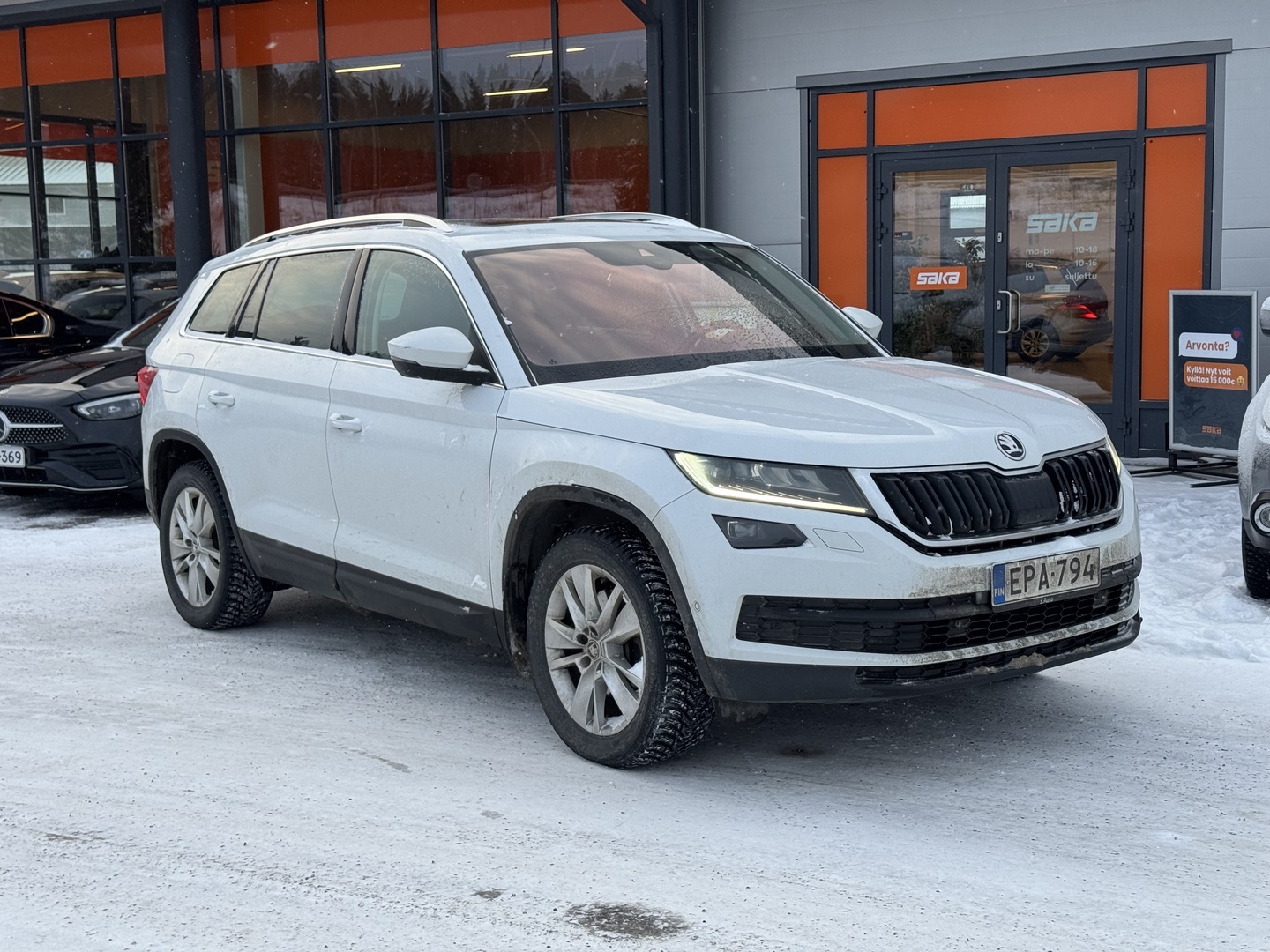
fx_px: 1761
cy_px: 476
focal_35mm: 48
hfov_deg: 39.7
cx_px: 635
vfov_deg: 30.3
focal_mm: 6.76
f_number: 1.78
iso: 64
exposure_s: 1/448
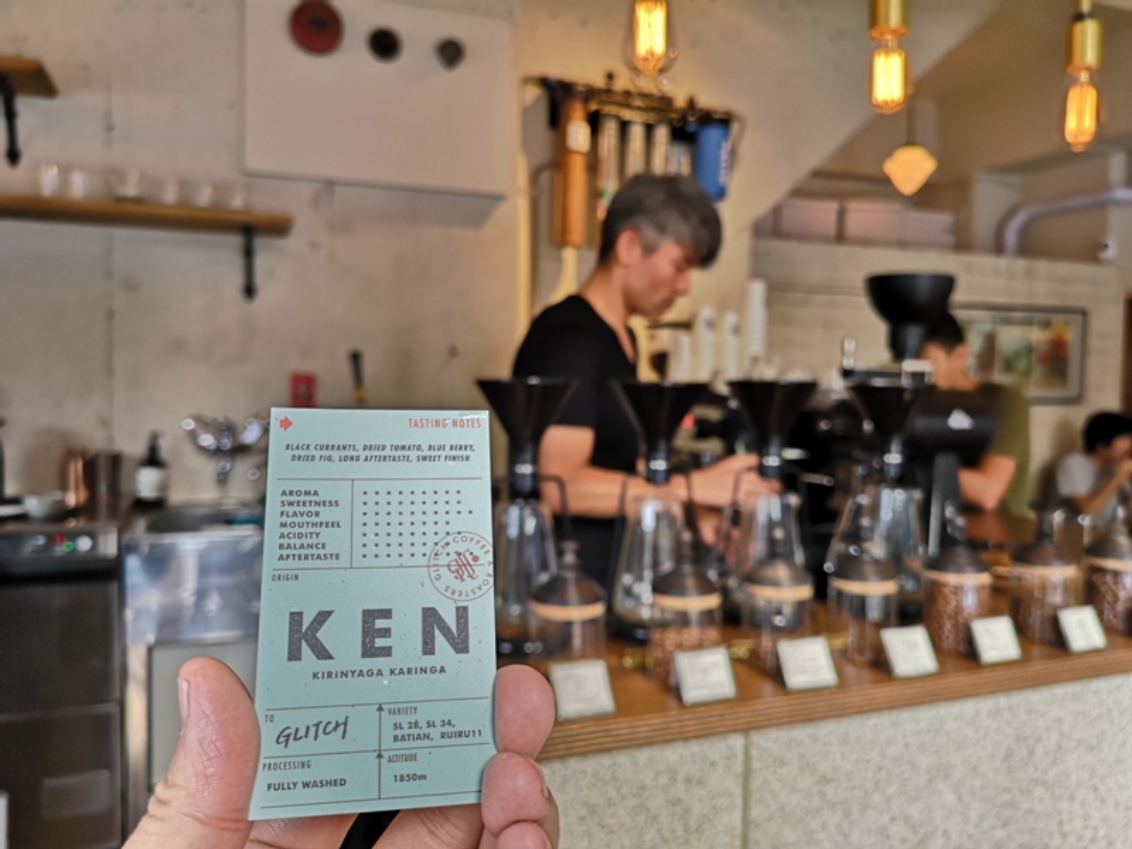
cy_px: 424
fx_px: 883
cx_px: 566
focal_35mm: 27
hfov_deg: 65.3
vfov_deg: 51.4
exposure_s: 1/120
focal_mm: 3.95
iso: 80
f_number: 1.8
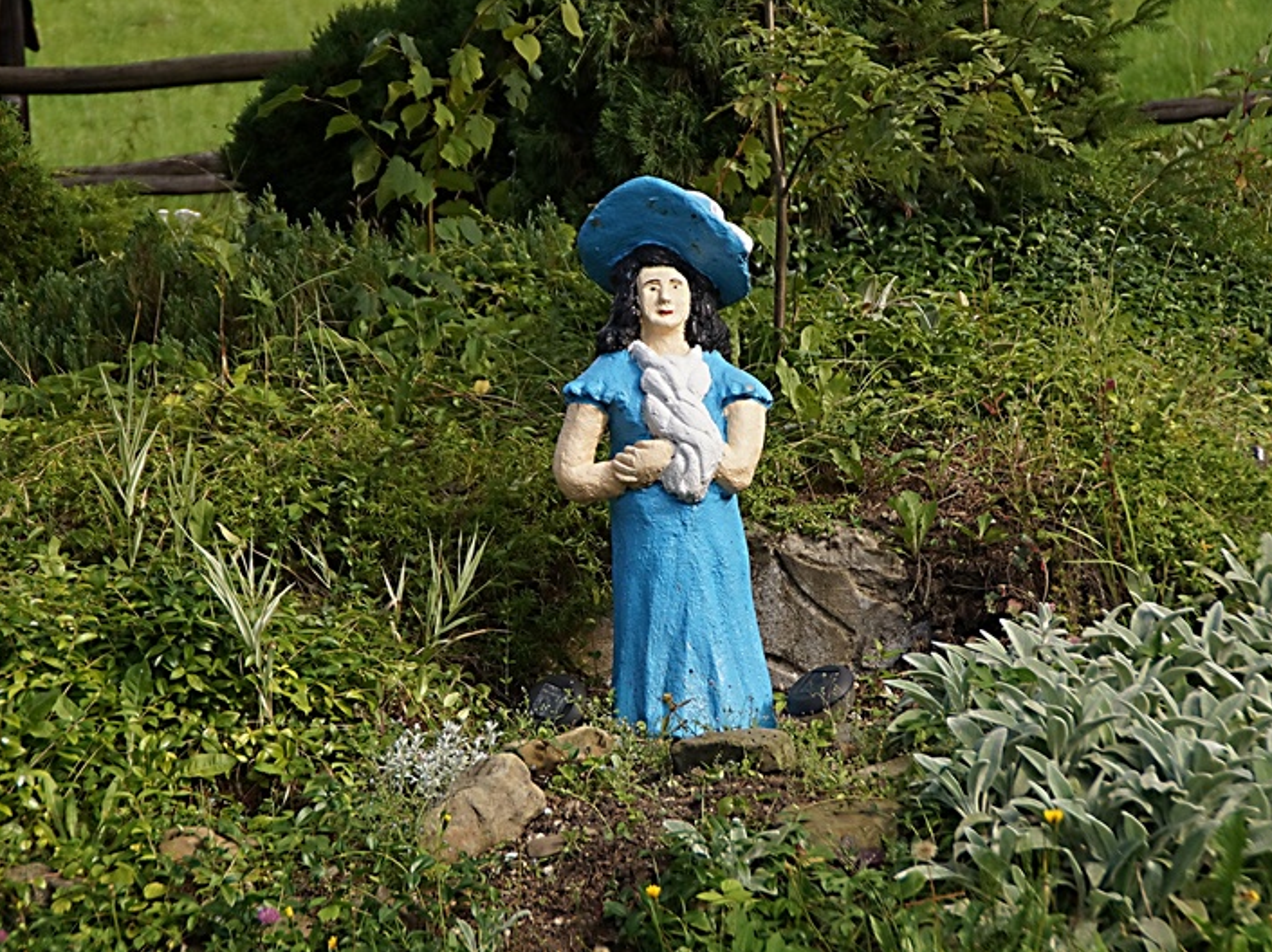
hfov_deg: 11.0
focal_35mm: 180
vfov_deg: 8.2
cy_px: 476
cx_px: 662
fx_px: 6611
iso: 800
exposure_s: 1/2000
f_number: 6.3
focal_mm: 110
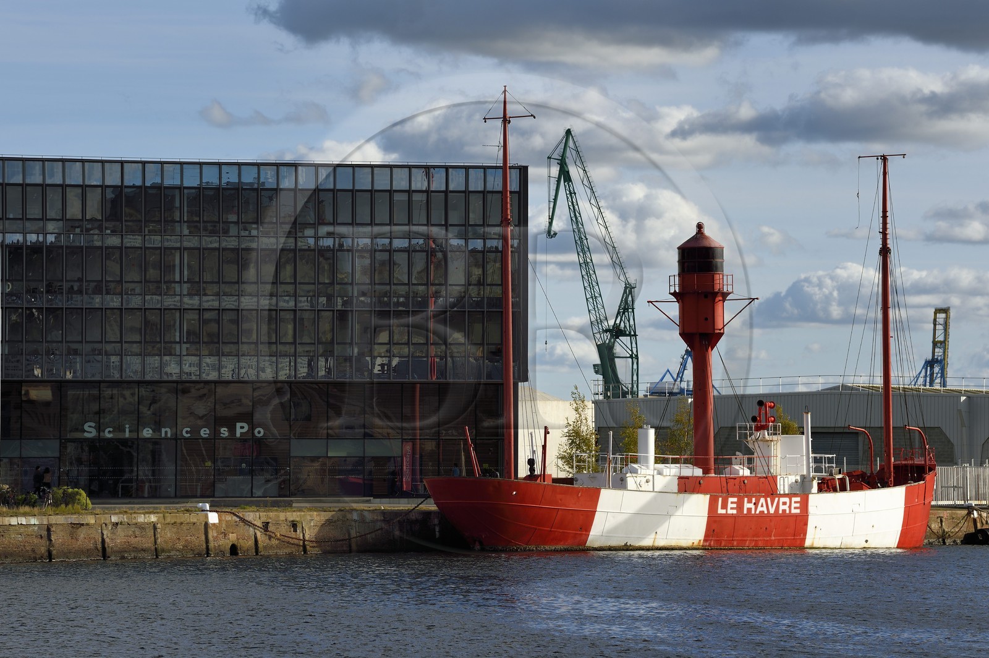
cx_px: 494
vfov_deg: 7.8
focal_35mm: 175
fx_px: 4804
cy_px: 329
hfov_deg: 11.8
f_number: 7.1
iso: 200
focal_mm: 175
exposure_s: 1/640
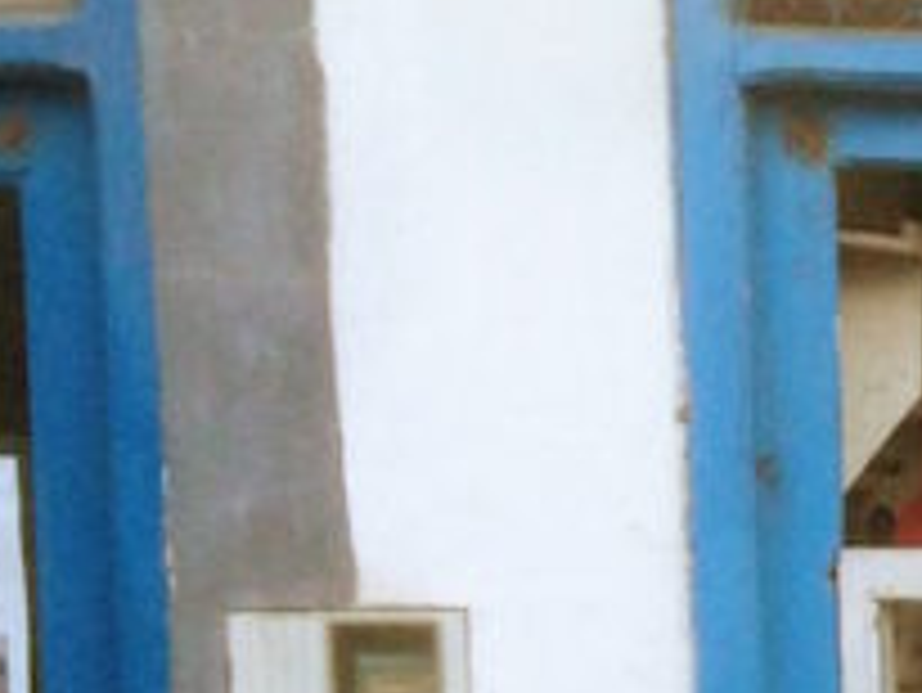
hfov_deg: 11.5
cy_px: 999
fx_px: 3864
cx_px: 2123
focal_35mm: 145
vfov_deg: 10.0
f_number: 2.2
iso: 32
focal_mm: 4.15
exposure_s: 1/662
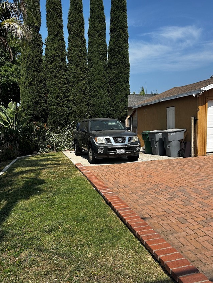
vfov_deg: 61.5
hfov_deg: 48.3
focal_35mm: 29
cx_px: 110
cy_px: 157
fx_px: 238
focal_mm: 6.86
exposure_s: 1/5000
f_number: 1.78
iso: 80
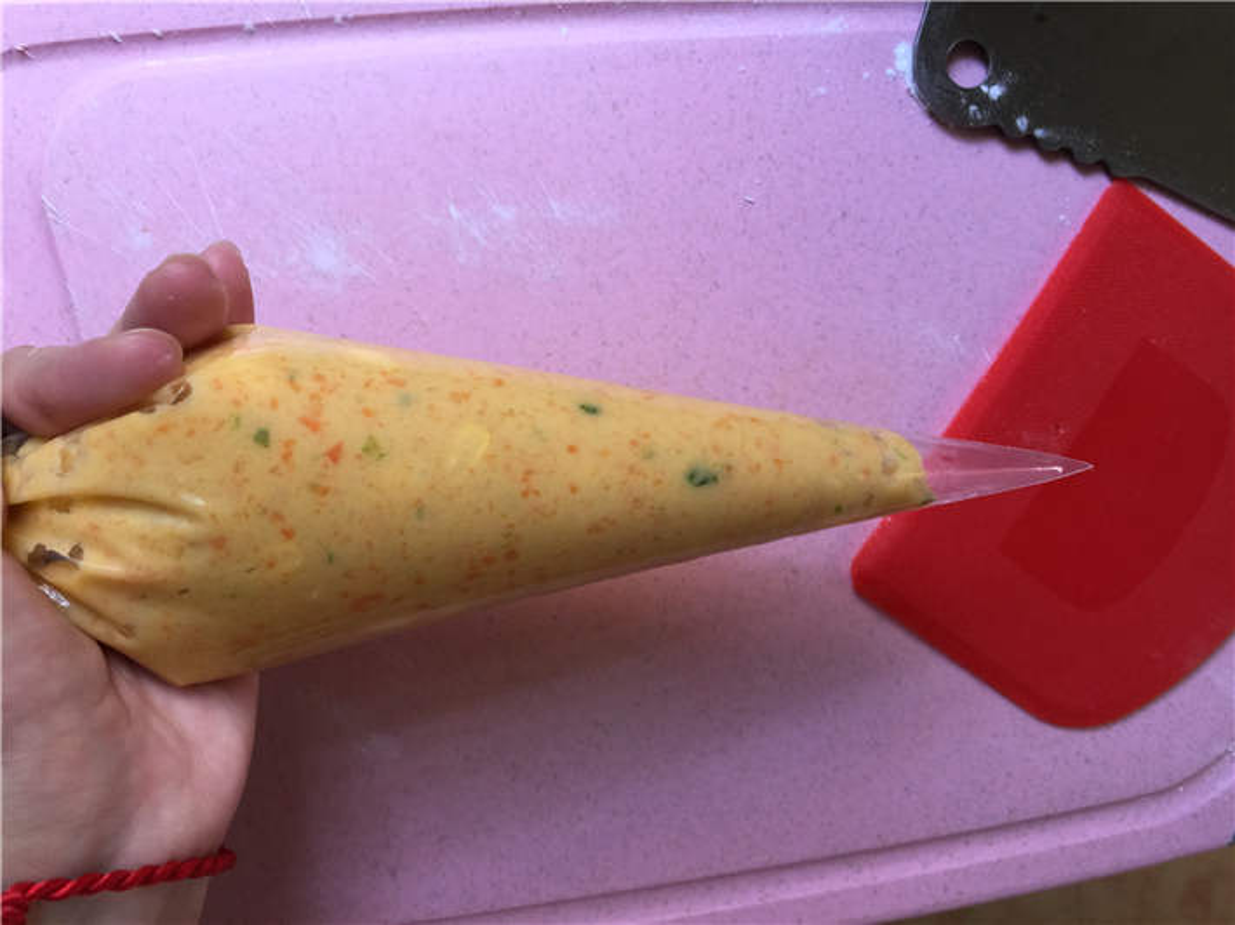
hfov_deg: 61.7
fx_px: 1034
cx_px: 618
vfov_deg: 48.2
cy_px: 462
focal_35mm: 29
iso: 32
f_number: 2.2
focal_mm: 4.15
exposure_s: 1/30
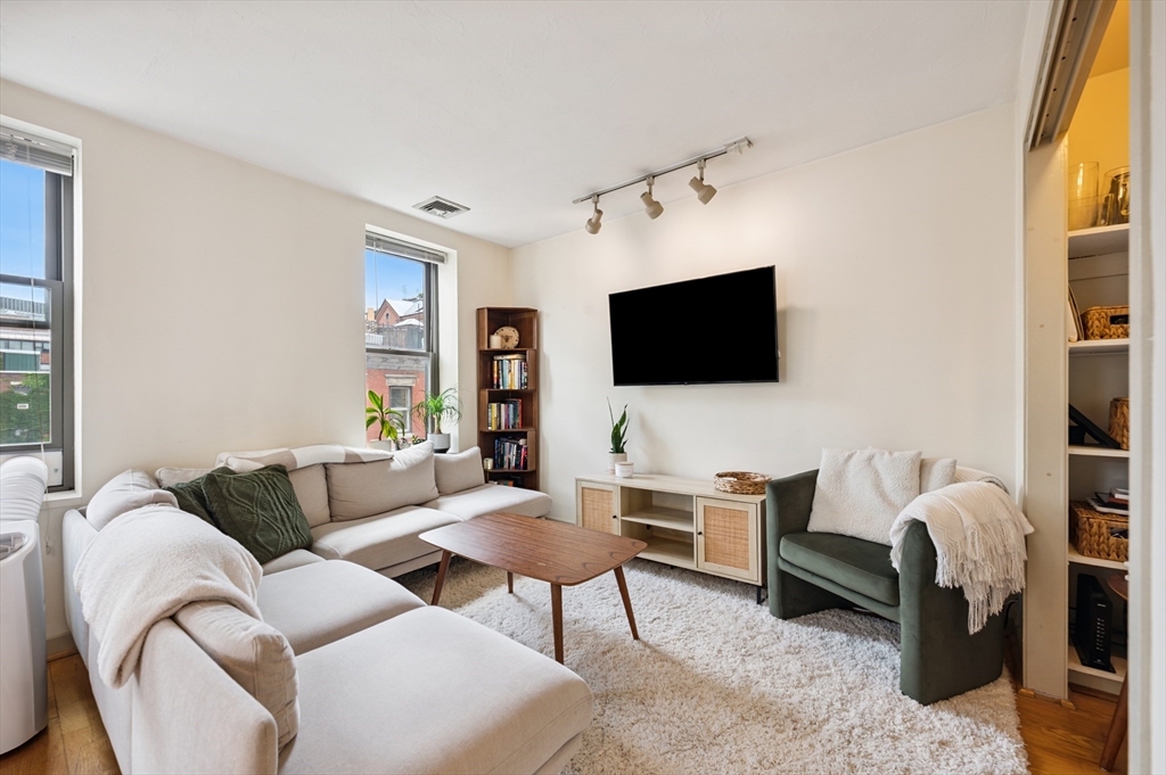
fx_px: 453
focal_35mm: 14
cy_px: 388
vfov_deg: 81.1
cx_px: 583
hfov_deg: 104.3
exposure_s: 1/15
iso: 100
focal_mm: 14
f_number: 8
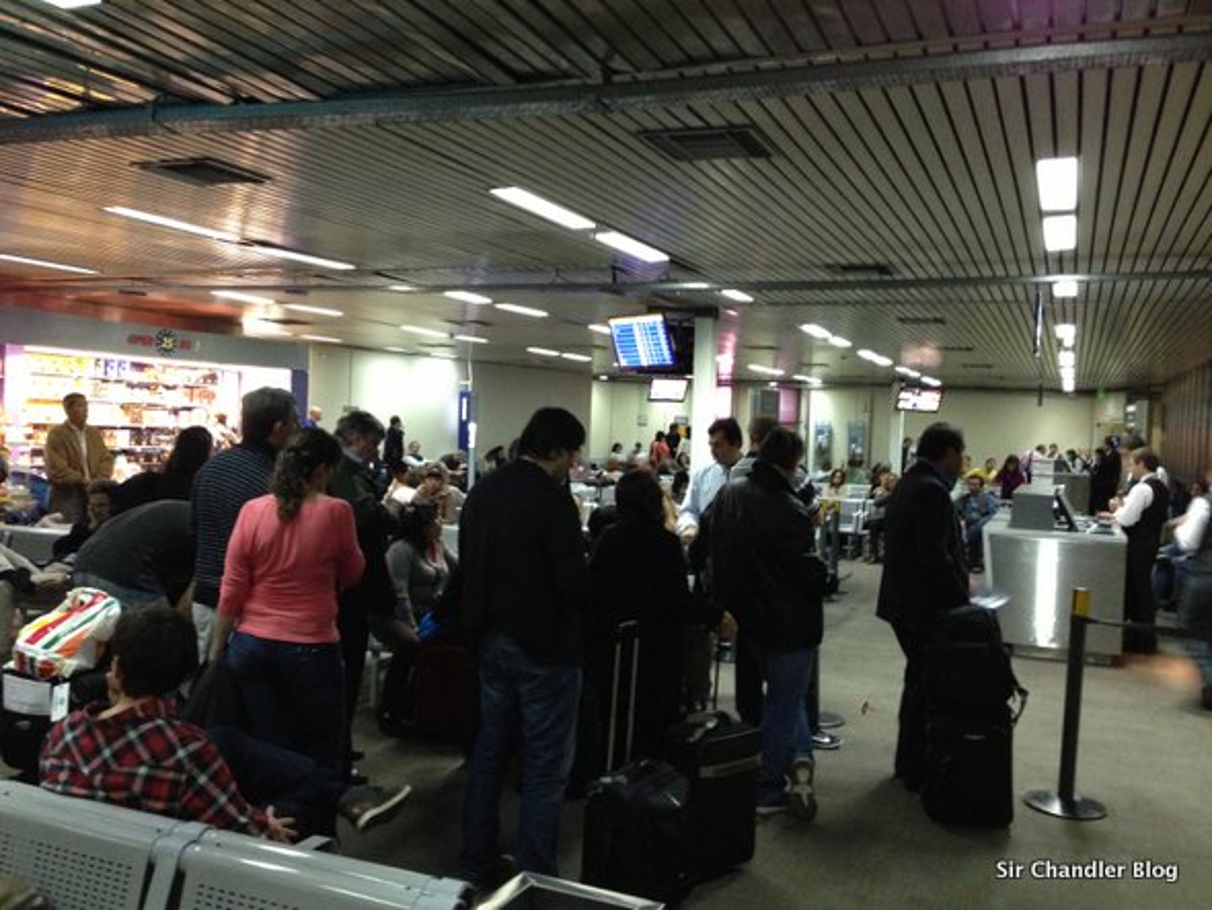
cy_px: 455
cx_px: 606
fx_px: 1156
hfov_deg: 55.3
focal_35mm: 33
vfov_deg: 43.0
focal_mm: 4.13
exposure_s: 1/15
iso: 400
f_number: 2.4
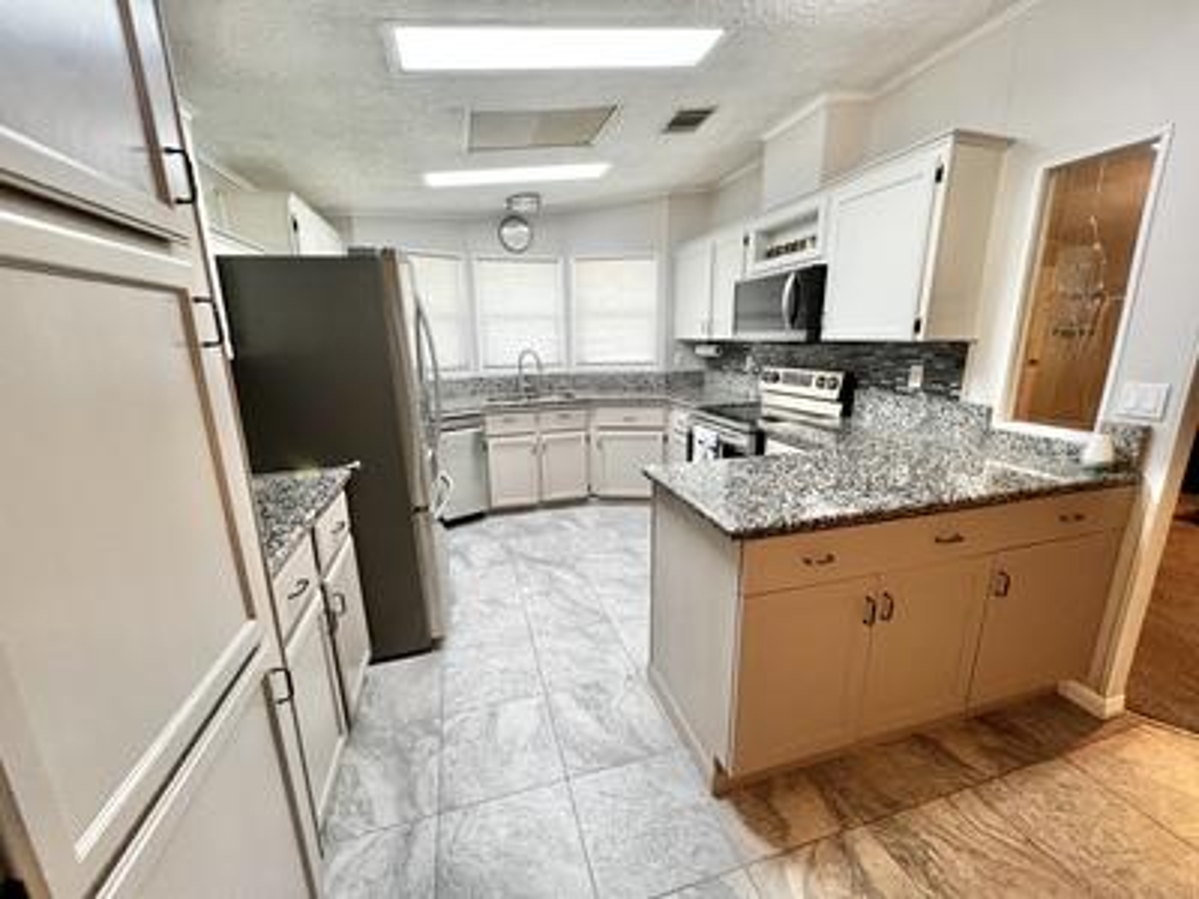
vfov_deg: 89.9
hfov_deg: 106.2
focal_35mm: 13
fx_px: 450
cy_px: 450
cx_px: 600
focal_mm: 1.57
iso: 200
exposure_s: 1/120
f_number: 1.8
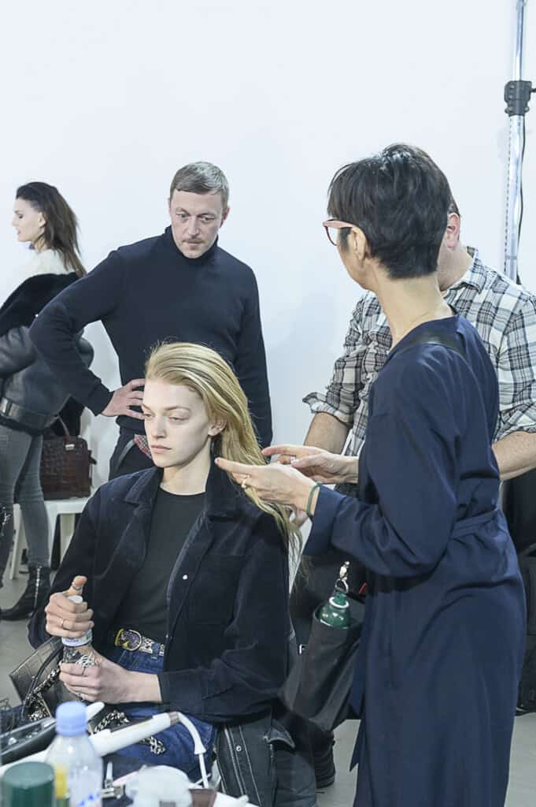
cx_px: 268
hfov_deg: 37.8
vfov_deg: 54.5
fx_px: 783
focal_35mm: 35
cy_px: 404
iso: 250
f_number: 4
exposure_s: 1/80
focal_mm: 35
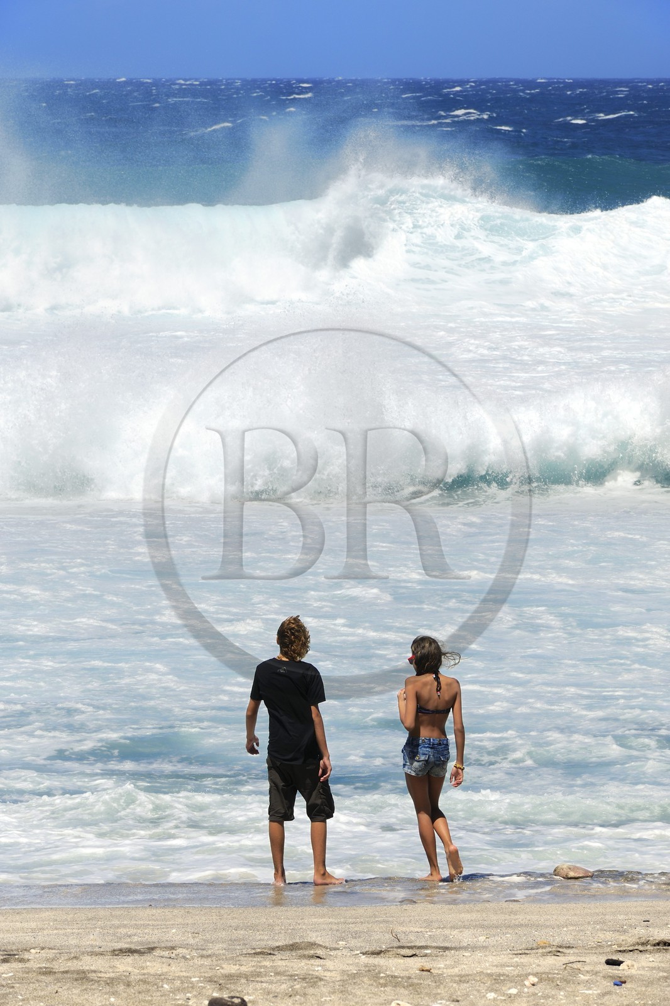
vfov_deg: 10.3
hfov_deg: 6.9
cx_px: 335
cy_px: 503
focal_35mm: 200
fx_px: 5585
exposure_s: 1/320
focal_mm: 200
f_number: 18
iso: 200
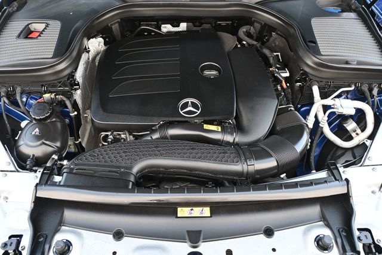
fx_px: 334
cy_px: 128
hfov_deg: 59.5
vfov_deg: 41.7
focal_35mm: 32
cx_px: 191
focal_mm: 21
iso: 400
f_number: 4
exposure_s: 1/125
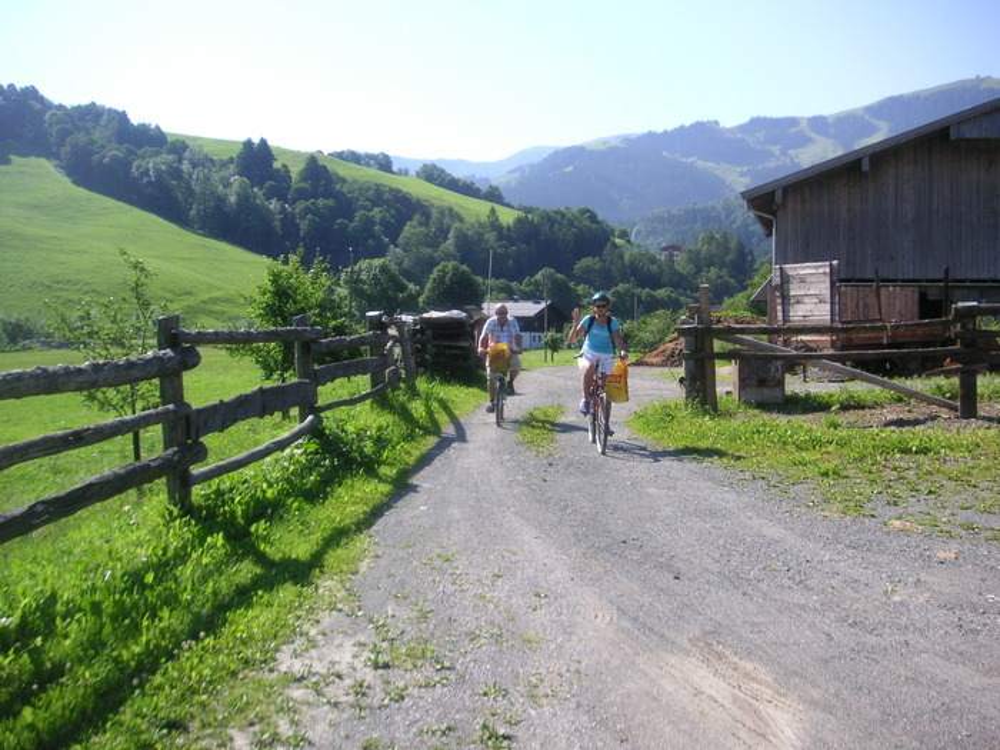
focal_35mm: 37
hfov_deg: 50.1
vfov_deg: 38.7
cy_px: 375
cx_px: 500
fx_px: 1069
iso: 50
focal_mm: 6.1
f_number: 2.8
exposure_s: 1/750
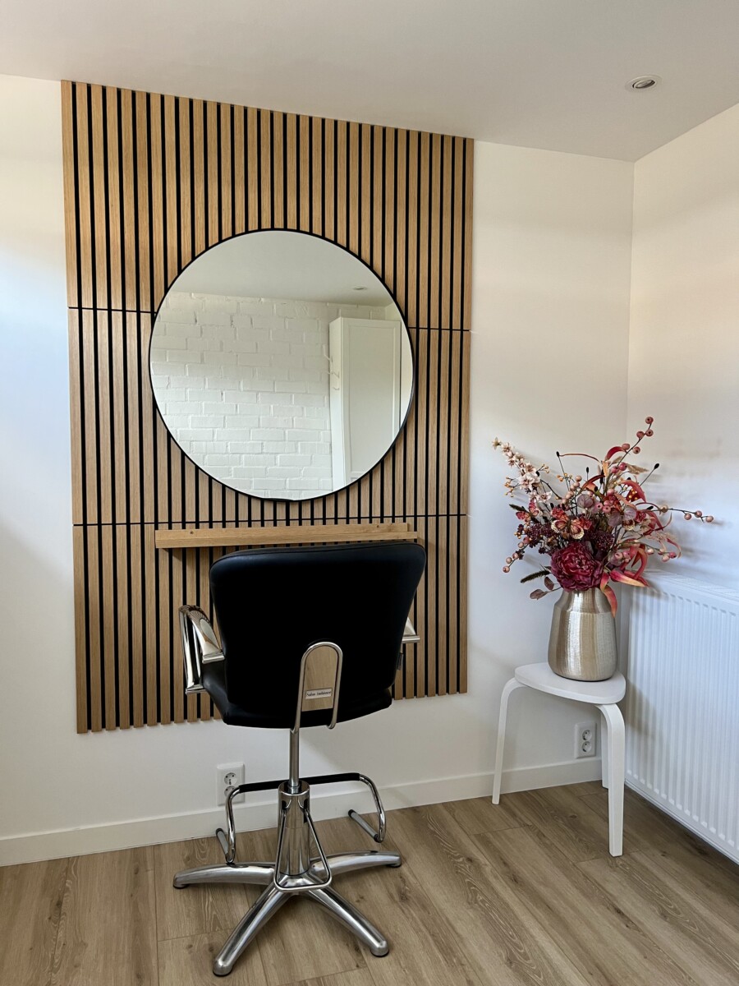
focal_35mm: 26
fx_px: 740
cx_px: 370
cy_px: 493
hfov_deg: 53.1
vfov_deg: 67.3
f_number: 1.5
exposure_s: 1/60
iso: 160
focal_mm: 5.7
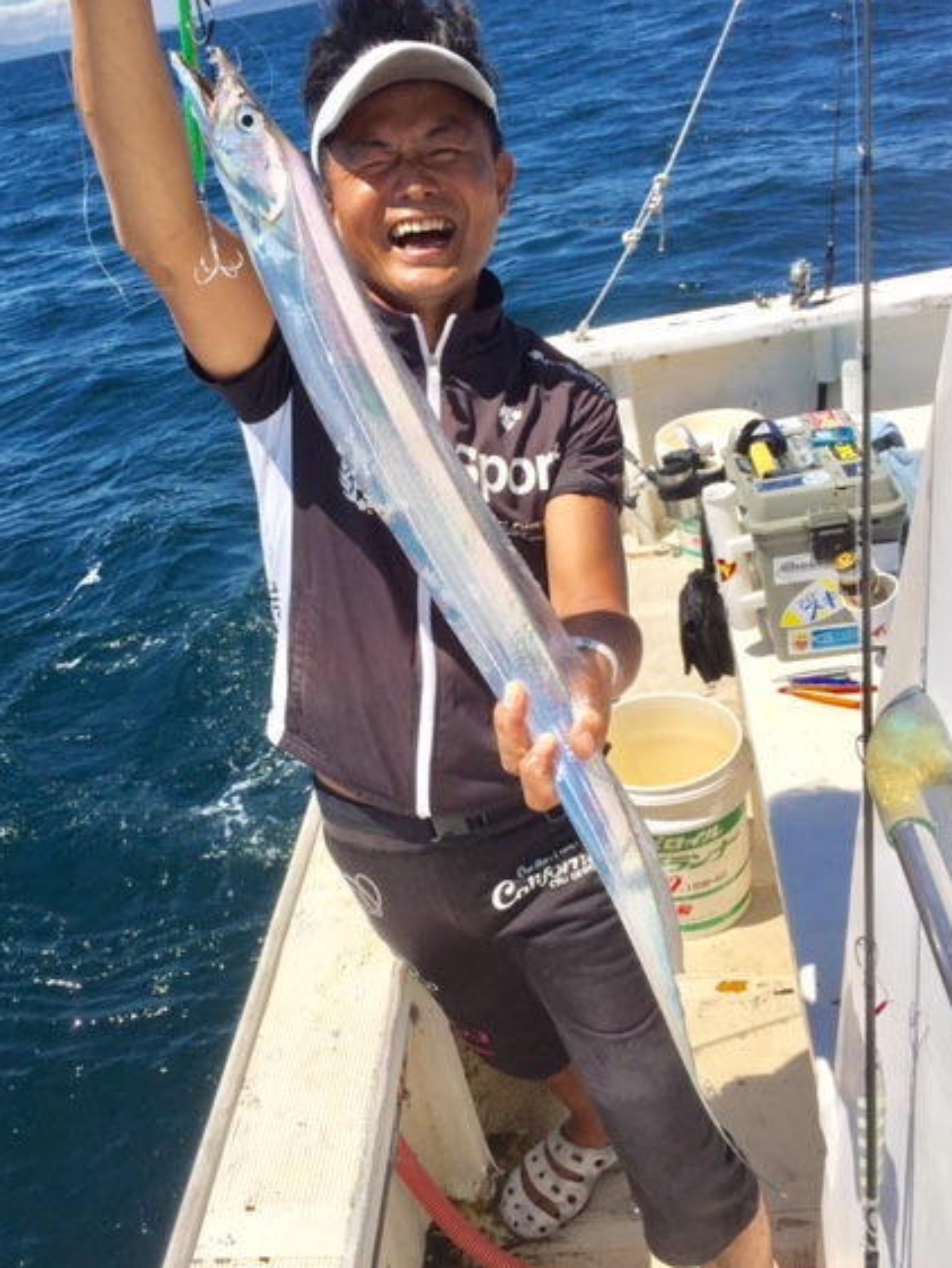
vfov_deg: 55.3
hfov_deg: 42.9
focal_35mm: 33
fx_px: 1209
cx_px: 426
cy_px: 587
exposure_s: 1/3597
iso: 32
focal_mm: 4.15
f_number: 2.2
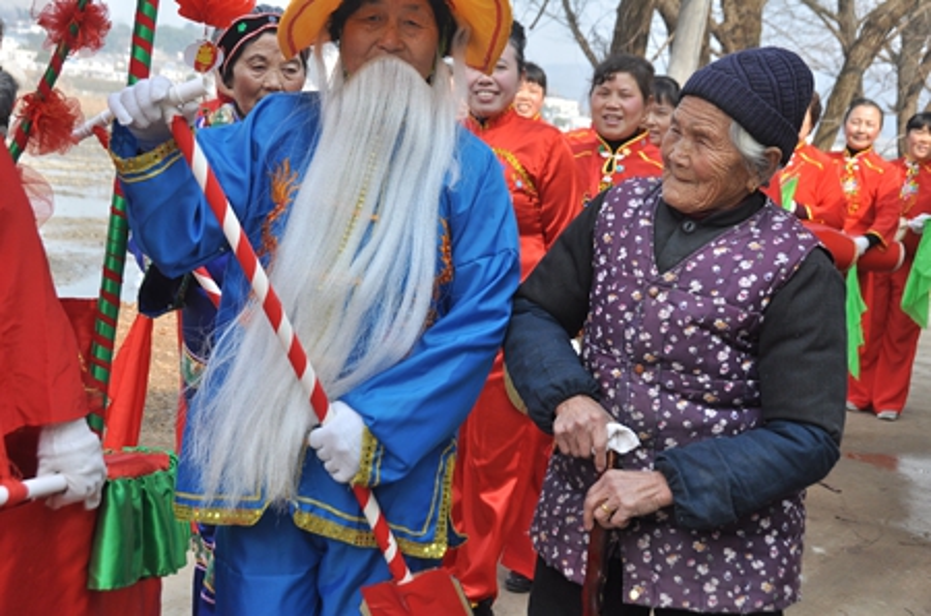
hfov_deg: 33.5
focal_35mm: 60
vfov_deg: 22.5
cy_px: 308
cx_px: 466
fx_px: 1548
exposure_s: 1/640
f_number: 8
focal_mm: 40
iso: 400
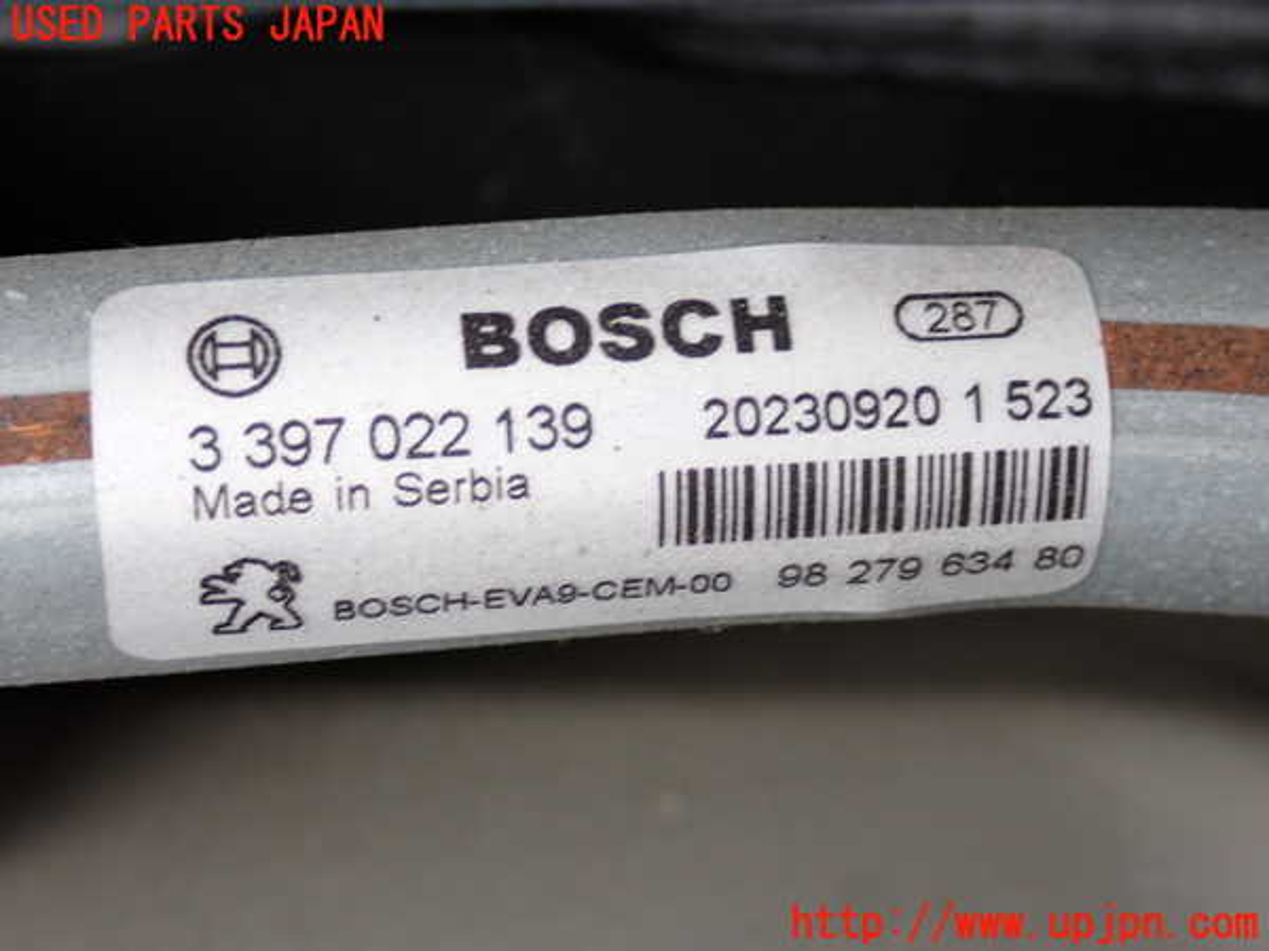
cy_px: 476
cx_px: 634
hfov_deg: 27.4
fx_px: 2603
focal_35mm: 71
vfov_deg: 20.7
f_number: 3.9
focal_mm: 12.73
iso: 200
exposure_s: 1/125
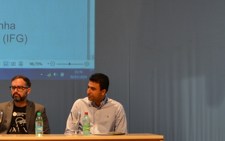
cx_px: -21
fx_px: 852
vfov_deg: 9.4
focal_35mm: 139
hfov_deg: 14.7
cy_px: 54
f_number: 4.8
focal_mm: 38
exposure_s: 1/20
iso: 400
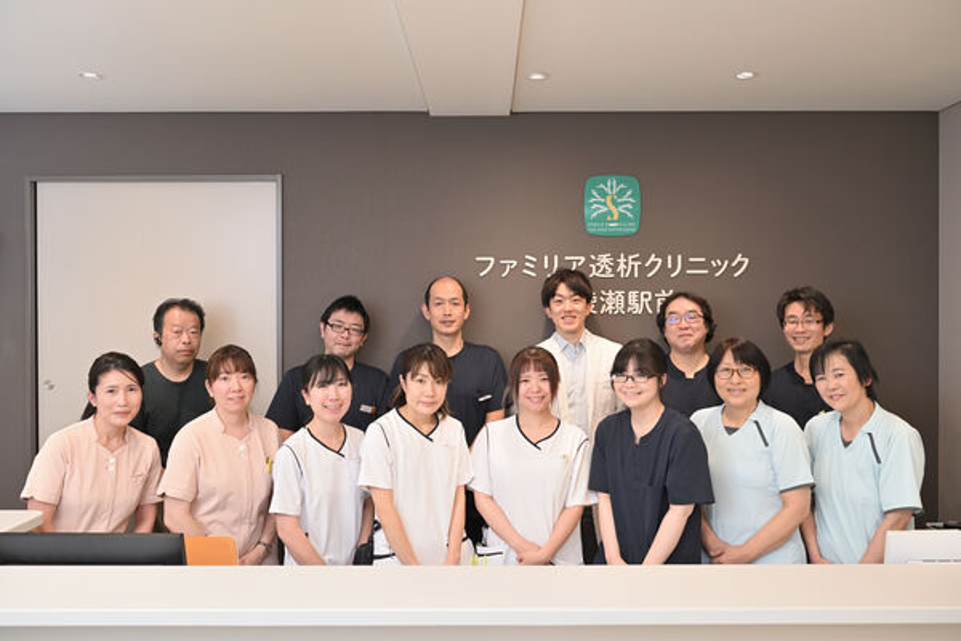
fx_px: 827
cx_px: 480
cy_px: 320
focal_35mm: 31
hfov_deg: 60.3
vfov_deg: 42.3
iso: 640
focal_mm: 31
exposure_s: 1/80
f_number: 4
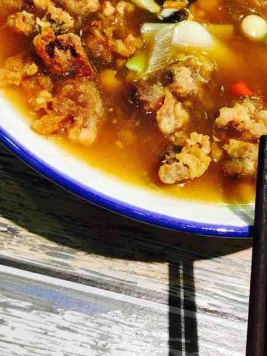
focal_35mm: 47
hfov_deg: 30.8
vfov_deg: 39.3
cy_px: 86
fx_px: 483
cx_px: 166
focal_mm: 4.15
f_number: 2.2
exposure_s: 1/33
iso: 32
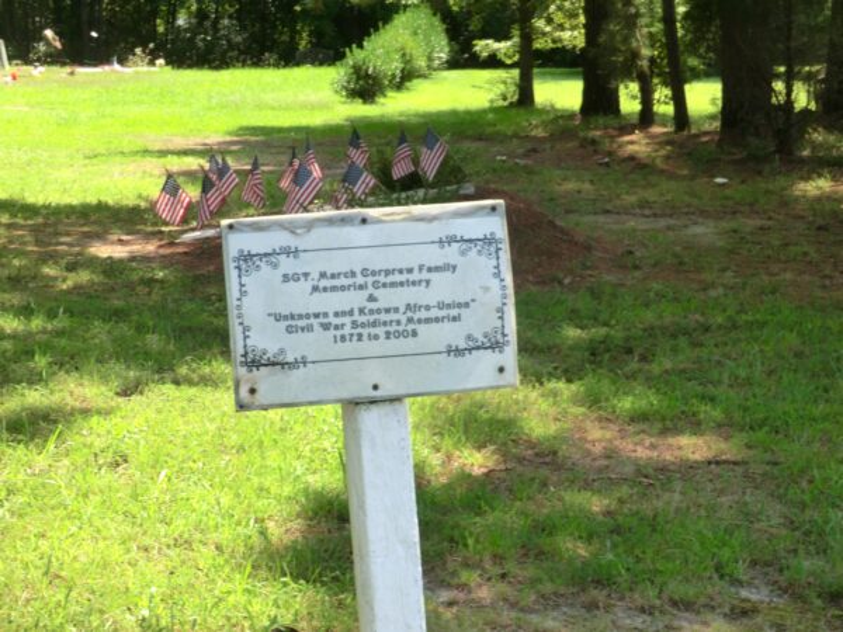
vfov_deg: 16.6
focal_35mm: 89
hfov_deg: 22.0
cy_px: 316
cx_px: 422
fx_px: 2167
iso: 80
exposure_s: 1/125
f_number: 4.8
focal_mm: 16
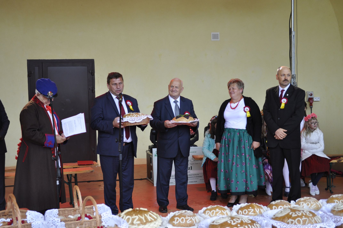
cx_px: 172
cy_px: 114
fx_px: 514
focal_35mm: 54
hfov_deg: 36.9
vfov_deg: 25.0
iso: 400
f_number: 5
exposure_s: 1/80
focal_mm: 36
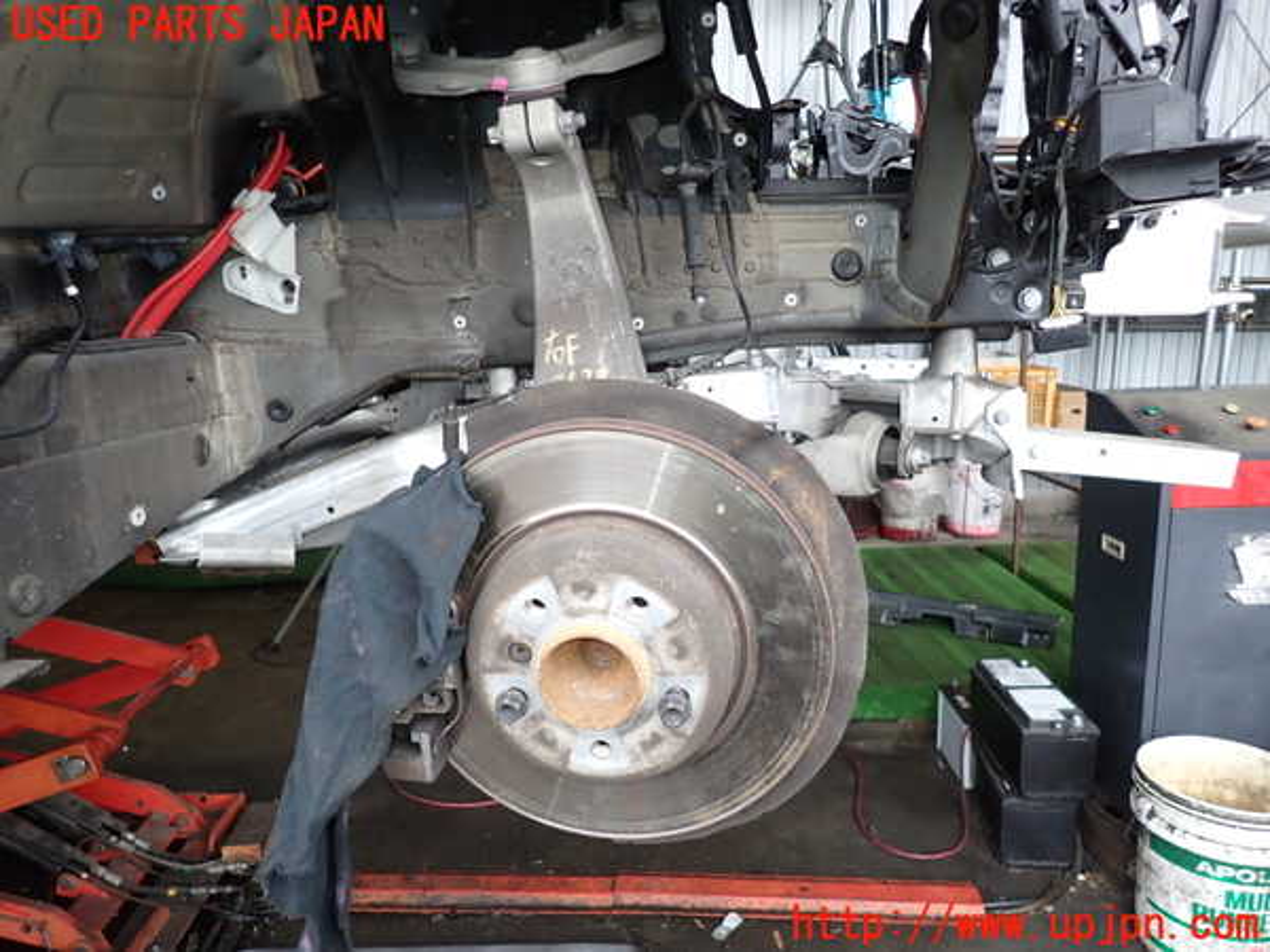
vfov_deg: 54.9
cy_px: 476
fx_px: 917
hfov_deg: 69.4
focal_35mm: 25
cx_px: 635
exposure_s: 1/60
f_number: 2
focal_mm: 4.5
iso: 160
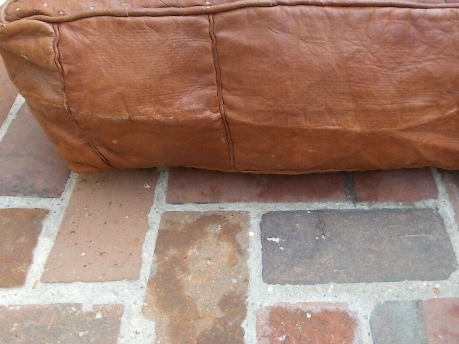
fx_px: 517
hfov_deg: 47.2
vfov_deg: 36.8
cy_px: 178
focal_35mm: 39
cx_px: 301
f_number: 3.2
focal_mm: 4.6
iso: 80
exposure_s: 1/100
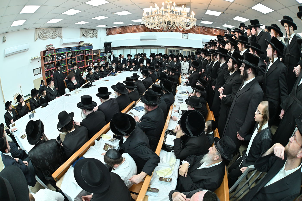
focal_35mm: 15
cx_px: 151
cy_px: 100
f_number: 5.6
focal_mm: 15
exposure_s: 1/250
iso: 1250
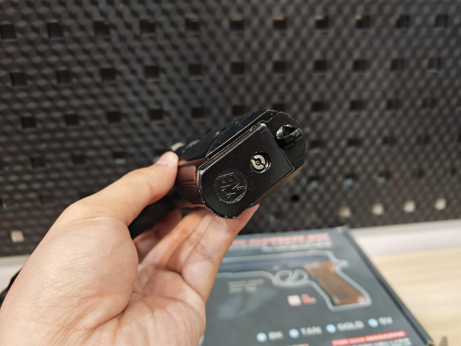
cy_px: 173
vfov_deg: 56.8
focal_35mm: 24
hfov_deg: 71.6
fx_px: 320
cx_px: 230
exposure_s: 1/33
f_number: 2
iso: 250
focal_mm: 6.83
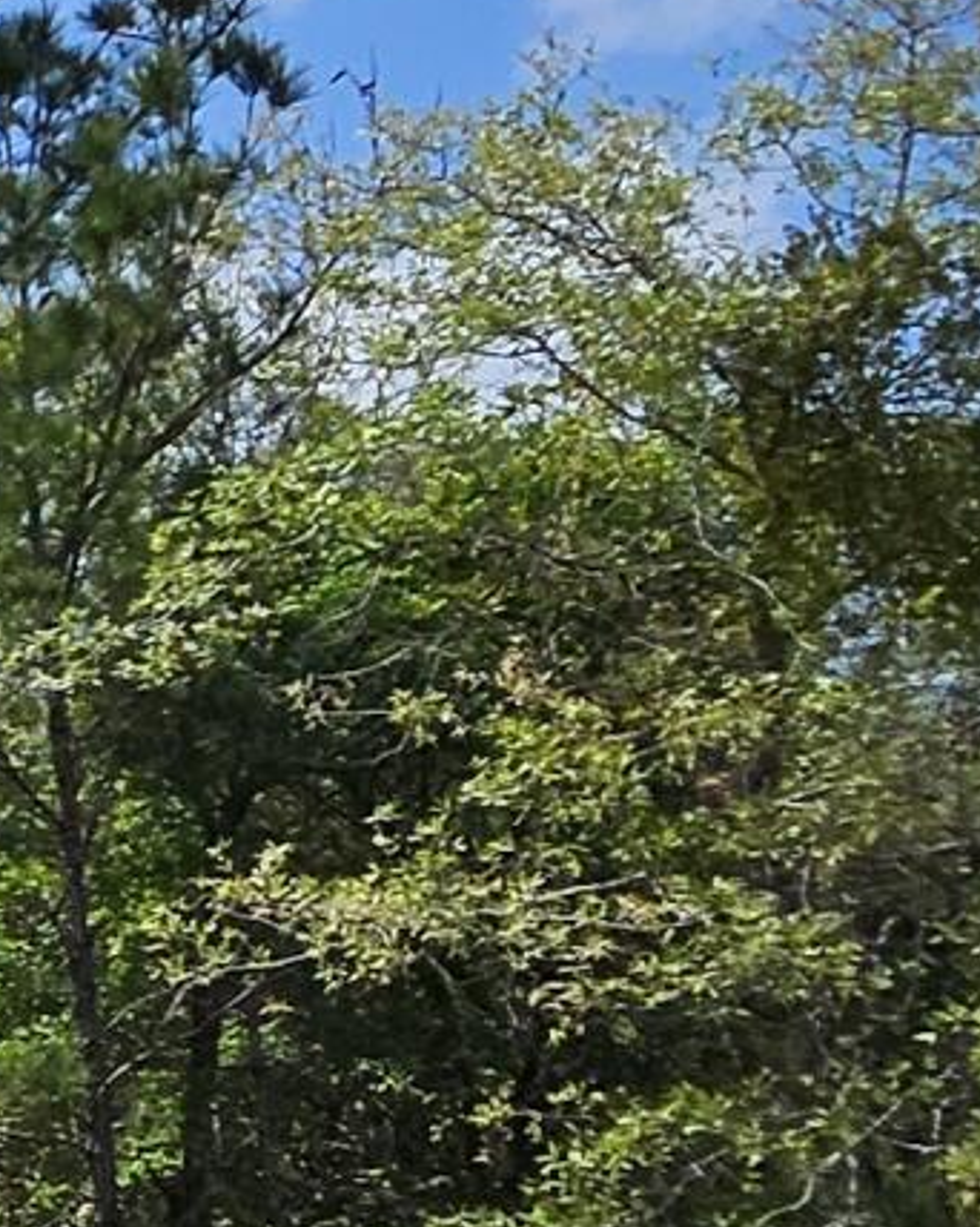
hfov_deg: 13.5
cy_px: 292
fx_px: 3229
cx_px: -1246
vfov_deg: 21.3
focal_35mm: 89
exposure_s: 1/3348
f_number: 2.2
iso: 32
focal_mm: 1.74
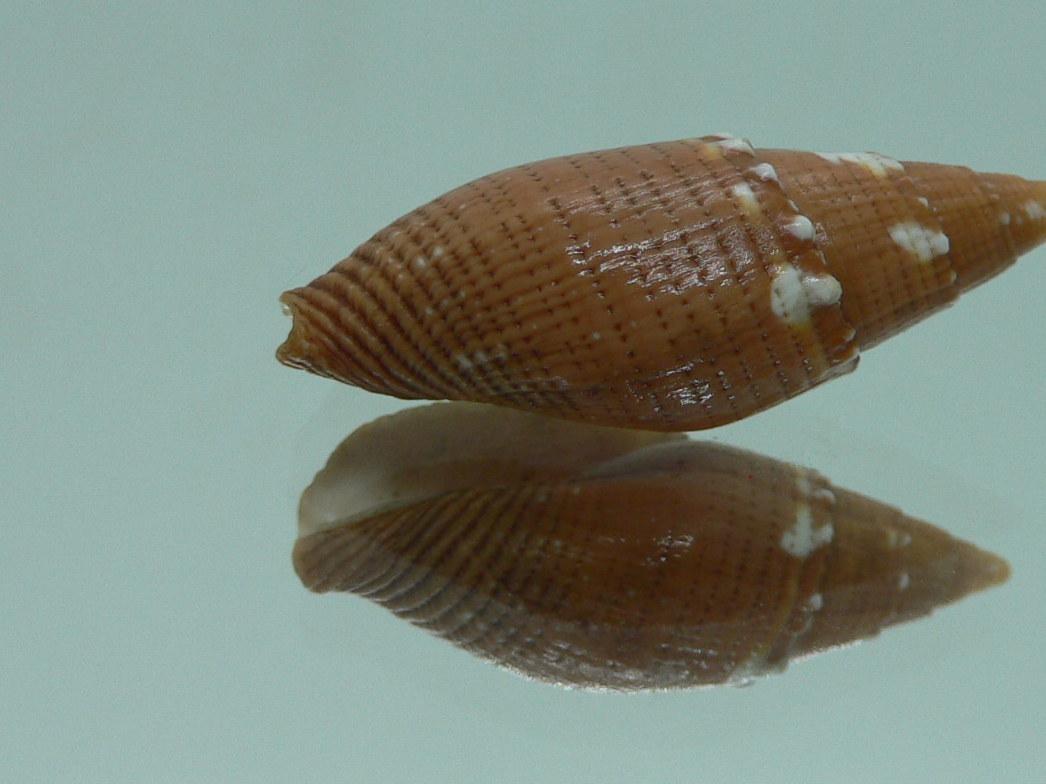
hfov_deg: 35.3
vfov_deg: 27.0
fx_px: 1632
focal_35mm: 54
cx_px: 660
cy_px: 358
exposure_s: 1/60
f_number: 2.8
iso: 80
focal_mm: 4.6
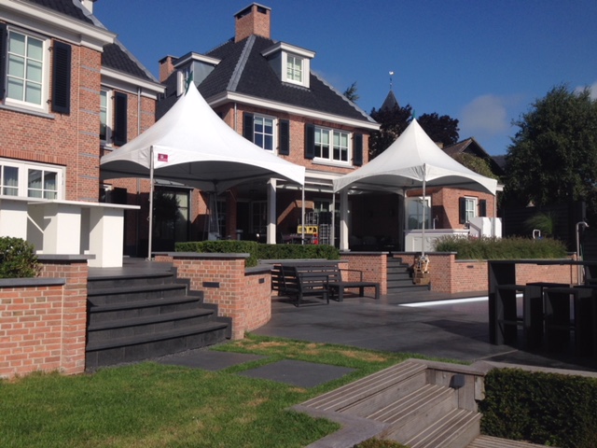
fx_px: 569
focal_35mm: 33
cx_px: 298
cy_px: 224
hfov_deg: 55.4
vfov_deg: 42.9
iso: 50
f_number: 2.4
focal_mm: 4.12
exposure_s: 1/2857
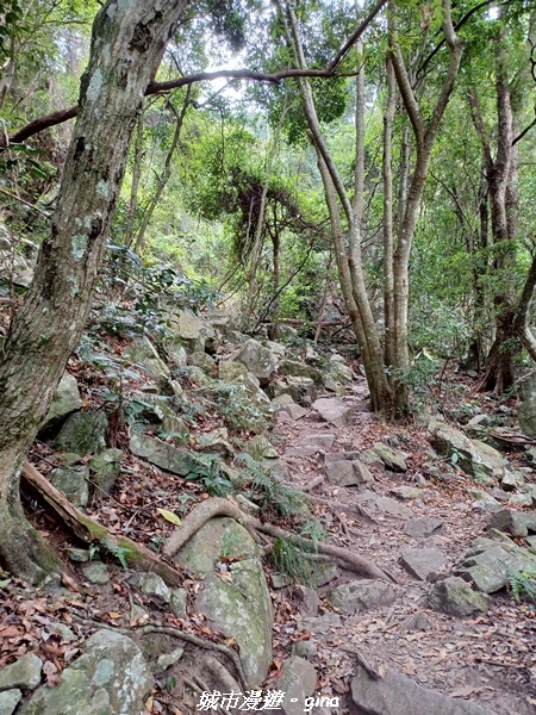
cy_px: 358
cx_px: 268
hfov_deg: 54.9
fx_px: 516
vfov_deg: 69.4
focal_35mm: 25
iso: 320
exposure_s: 1/49
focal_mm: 4.6
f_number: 1.8
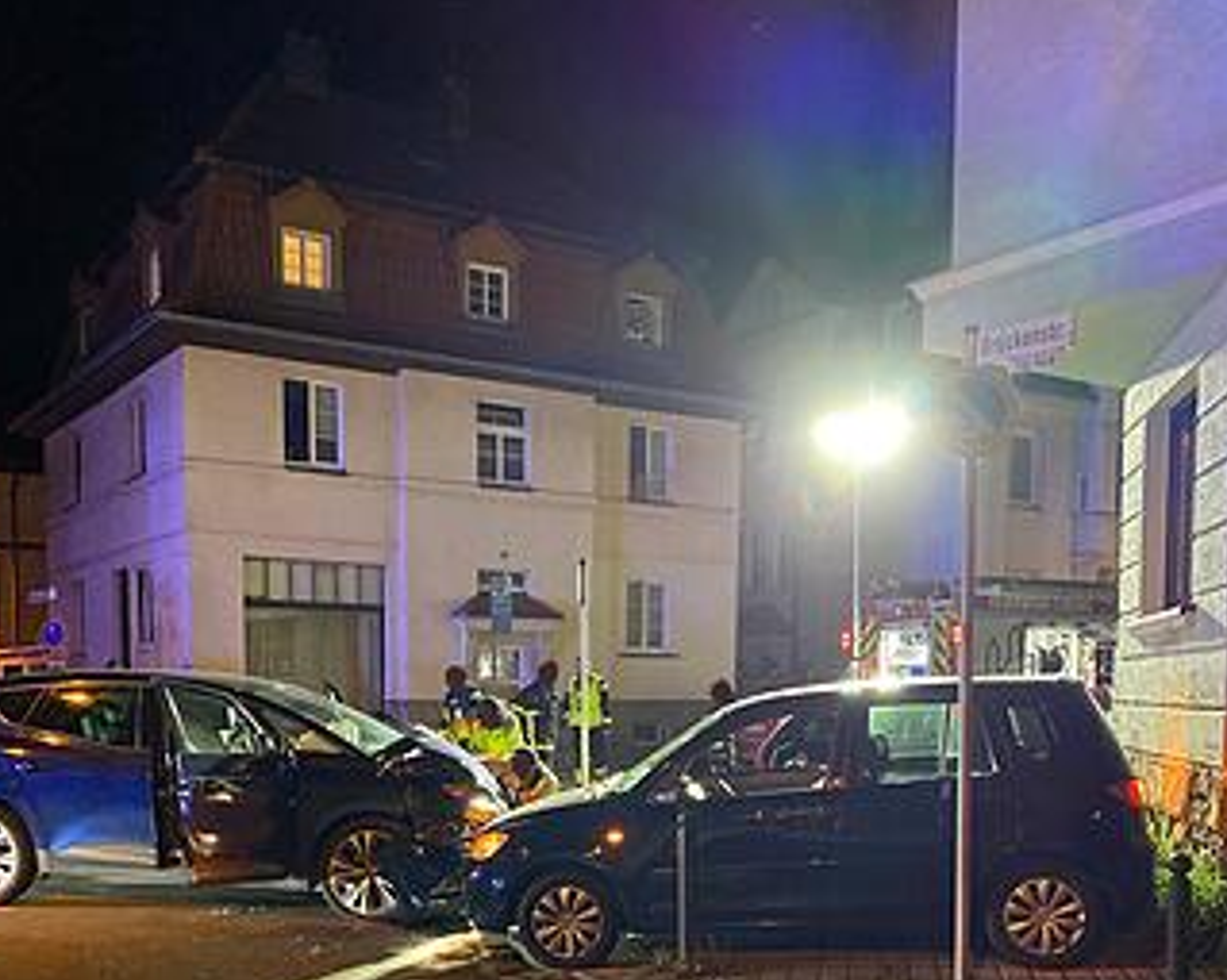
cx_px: 562
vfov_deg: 51.5
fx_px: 1016
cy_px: 488
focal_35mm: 28
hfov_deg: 62.1
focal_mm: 4.25
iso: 640
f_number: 1.8
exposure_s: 1/25
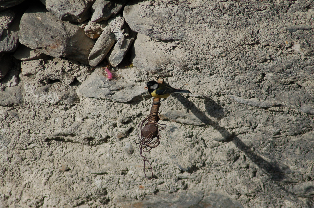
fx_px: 3918
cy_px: 104
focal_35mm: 450
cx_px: 157
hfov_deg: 4.6
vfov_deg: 3.0
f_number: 5.6
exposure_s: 1/1600
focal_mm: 300
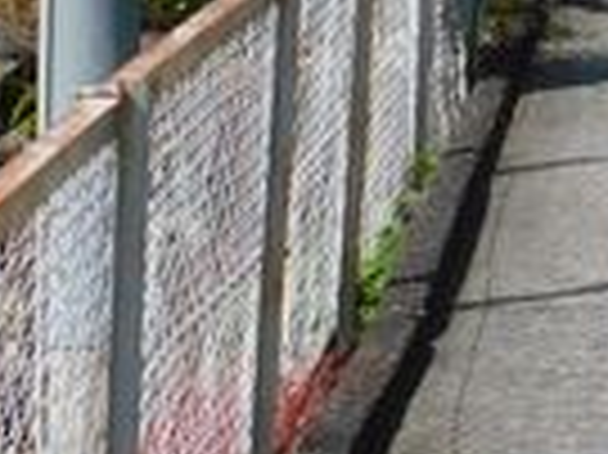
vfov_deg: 6.1
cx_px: 941
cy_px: -530
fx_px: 4159
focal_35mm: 237
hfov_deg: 8.2
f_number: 3.6
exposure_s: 1/1000
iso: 125
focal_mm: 7.1
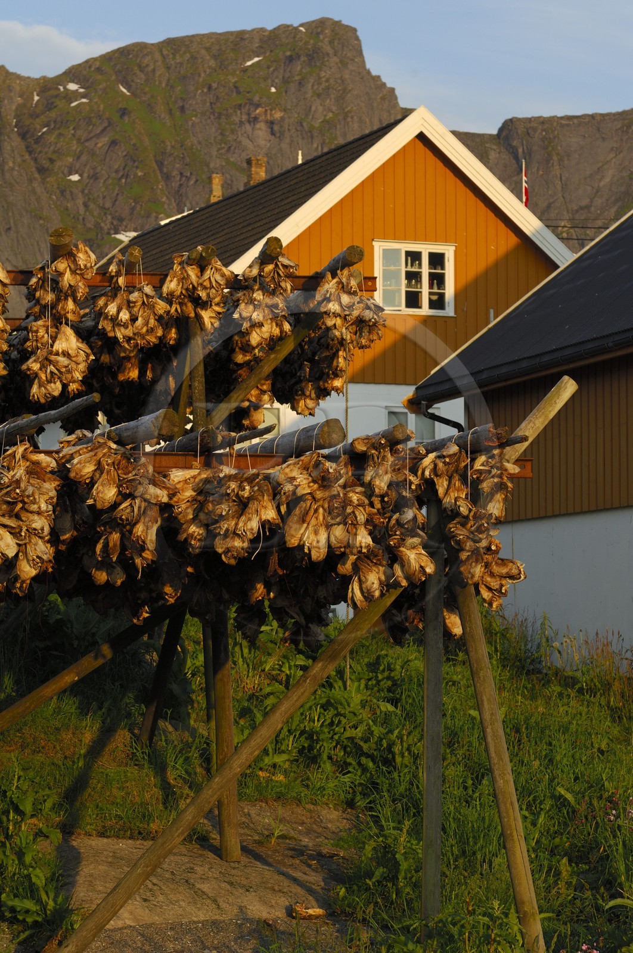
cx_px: 316
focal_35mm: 105
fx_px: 2778
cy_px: 476
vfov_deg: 19.5
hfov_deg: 13.0
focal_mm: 70
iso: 100
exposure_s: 1/160
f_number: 7.1
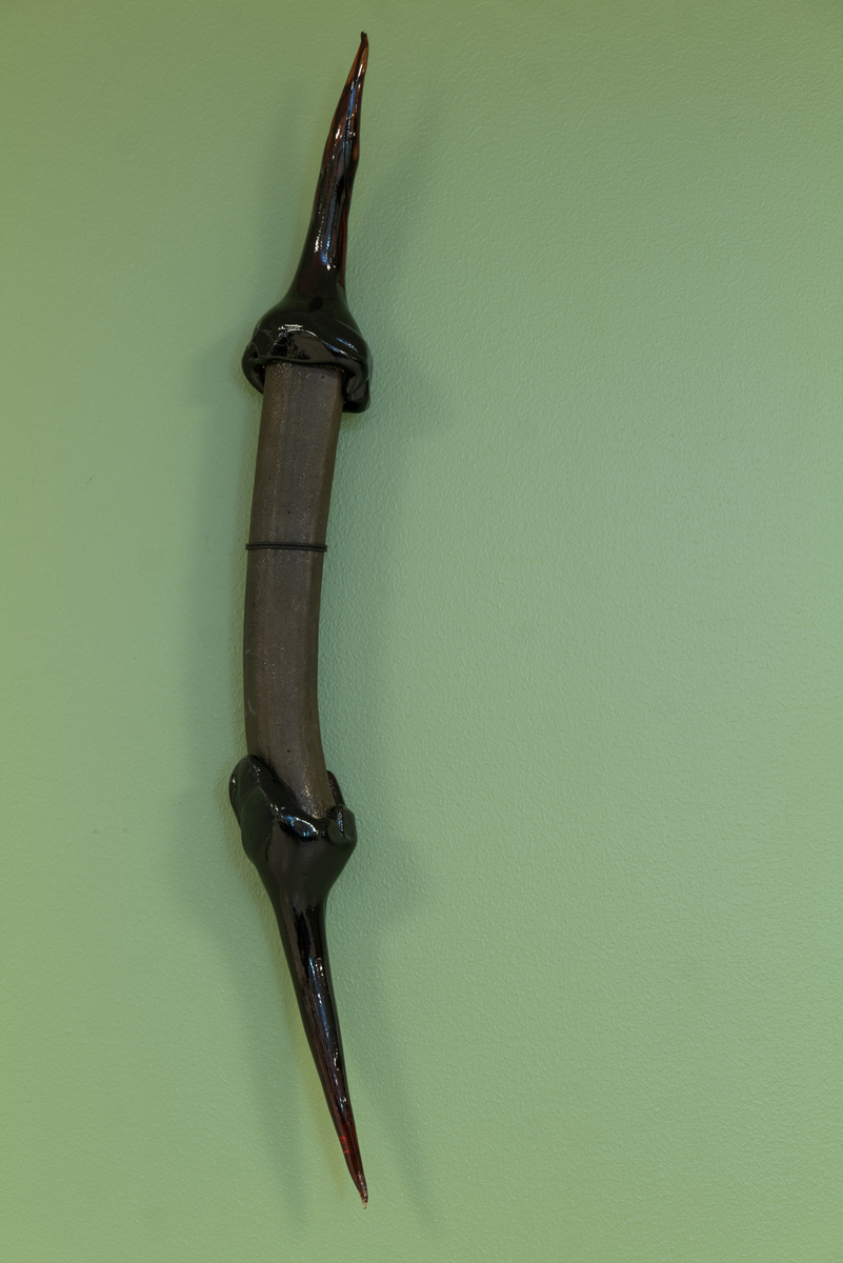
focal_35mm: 78
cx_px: 422
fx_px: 2737
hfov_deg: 17.5
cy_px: 632
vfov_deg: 26.0
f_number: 8
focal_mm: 78
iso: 100
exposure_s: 1
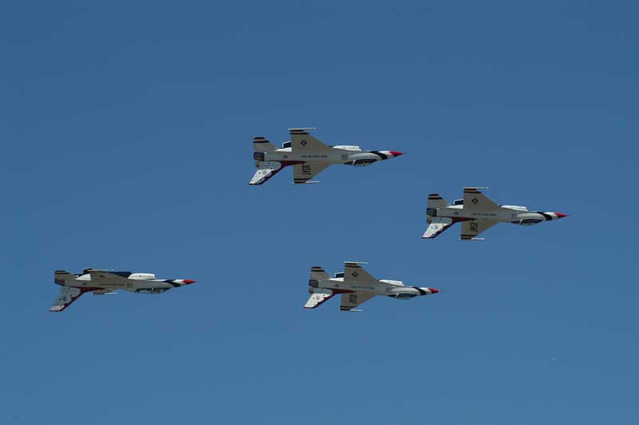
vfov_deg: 6.3
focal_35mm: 218
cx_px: 320
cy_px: 212
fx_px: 3857
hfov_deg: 9.5
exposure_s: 1/800
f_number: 7.1
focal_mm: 145
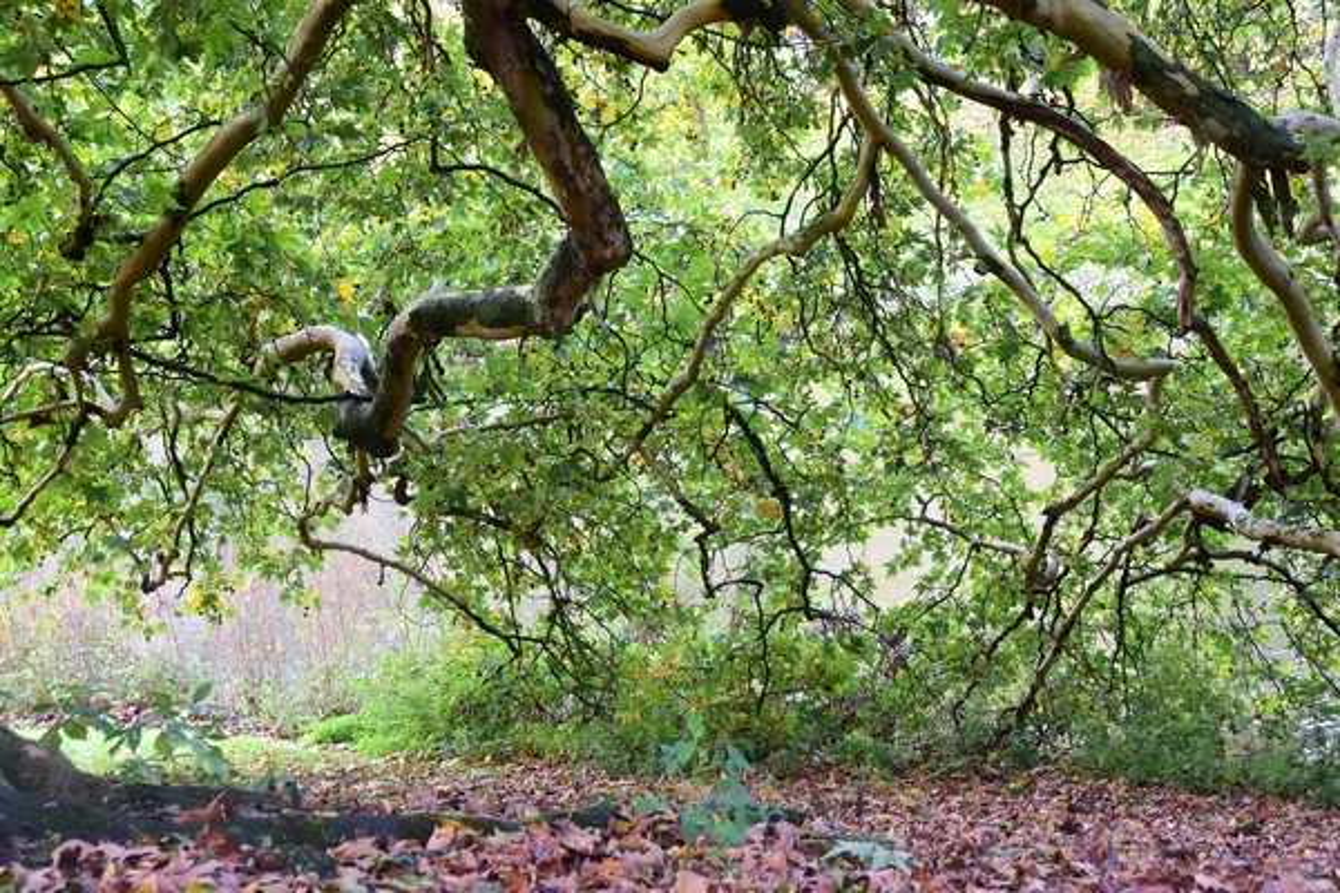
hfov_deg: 27.0
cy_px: 446
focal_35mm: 75
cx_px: 670
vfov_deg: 18.2
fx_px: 2791
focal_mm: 50
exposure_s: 1/15
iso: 400
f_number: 8
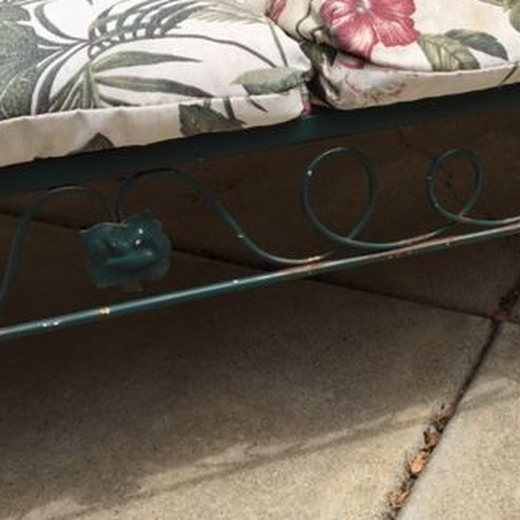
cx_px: 449
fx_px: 867
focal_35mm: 51
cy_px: 250
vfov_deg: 33.4
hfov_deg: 32.1
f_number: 2.2
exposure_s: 1/1582
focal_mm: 4.15
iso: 32
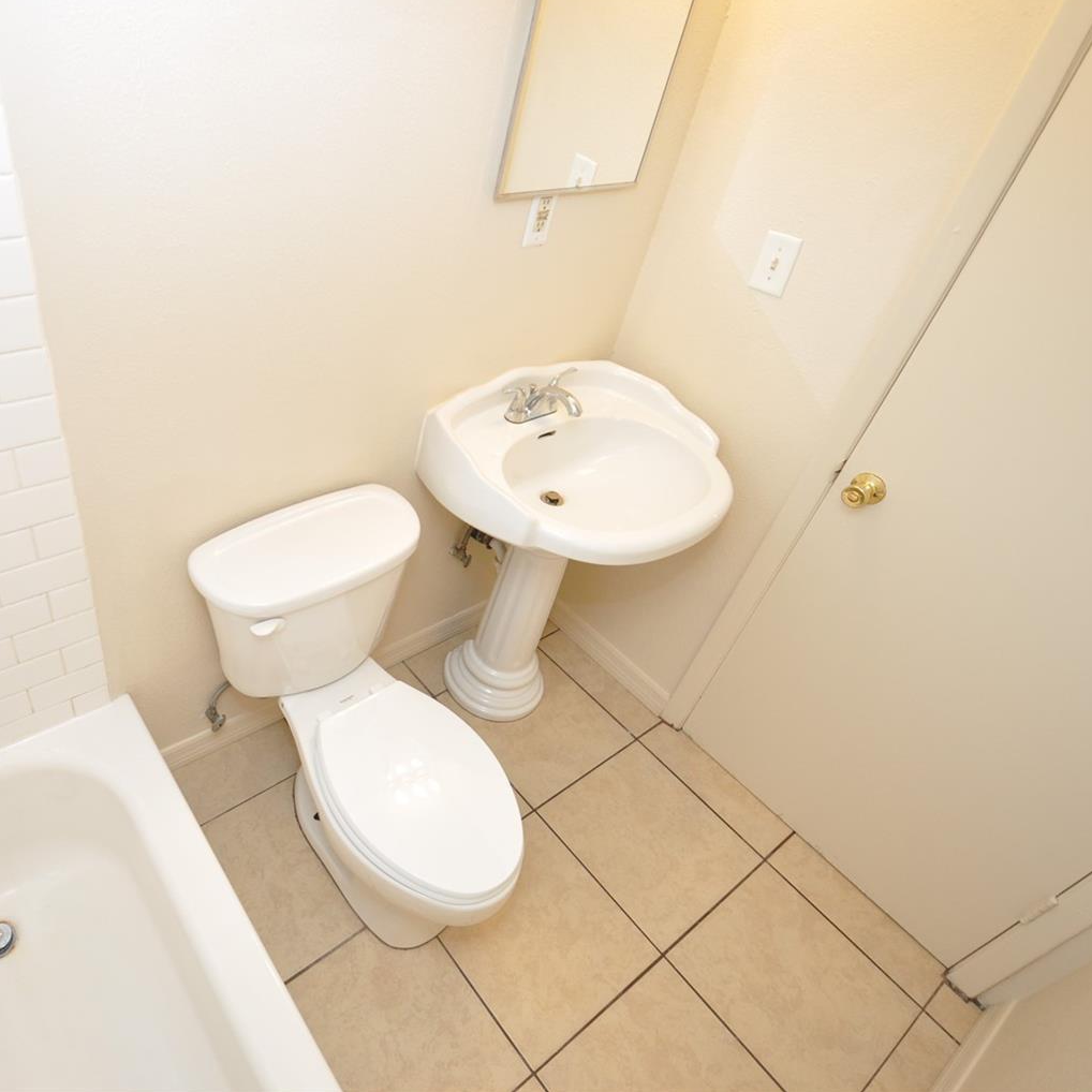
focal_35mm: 20
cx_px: 359
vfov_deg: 74.8
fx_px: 714
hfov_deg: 72.5
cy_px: 525
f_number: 4
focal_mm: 10
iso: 720
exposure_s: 1/60
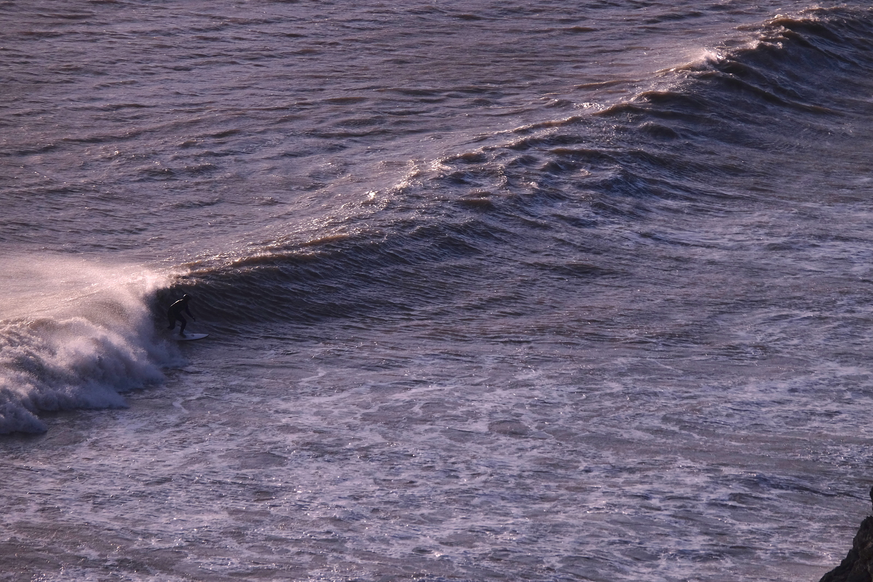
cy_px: 291
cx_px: 436
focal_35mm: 345
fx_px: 8366
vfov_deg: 4.0
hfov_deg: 6.0
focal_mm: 230
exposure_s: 1/2000
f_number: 6.7
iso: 200
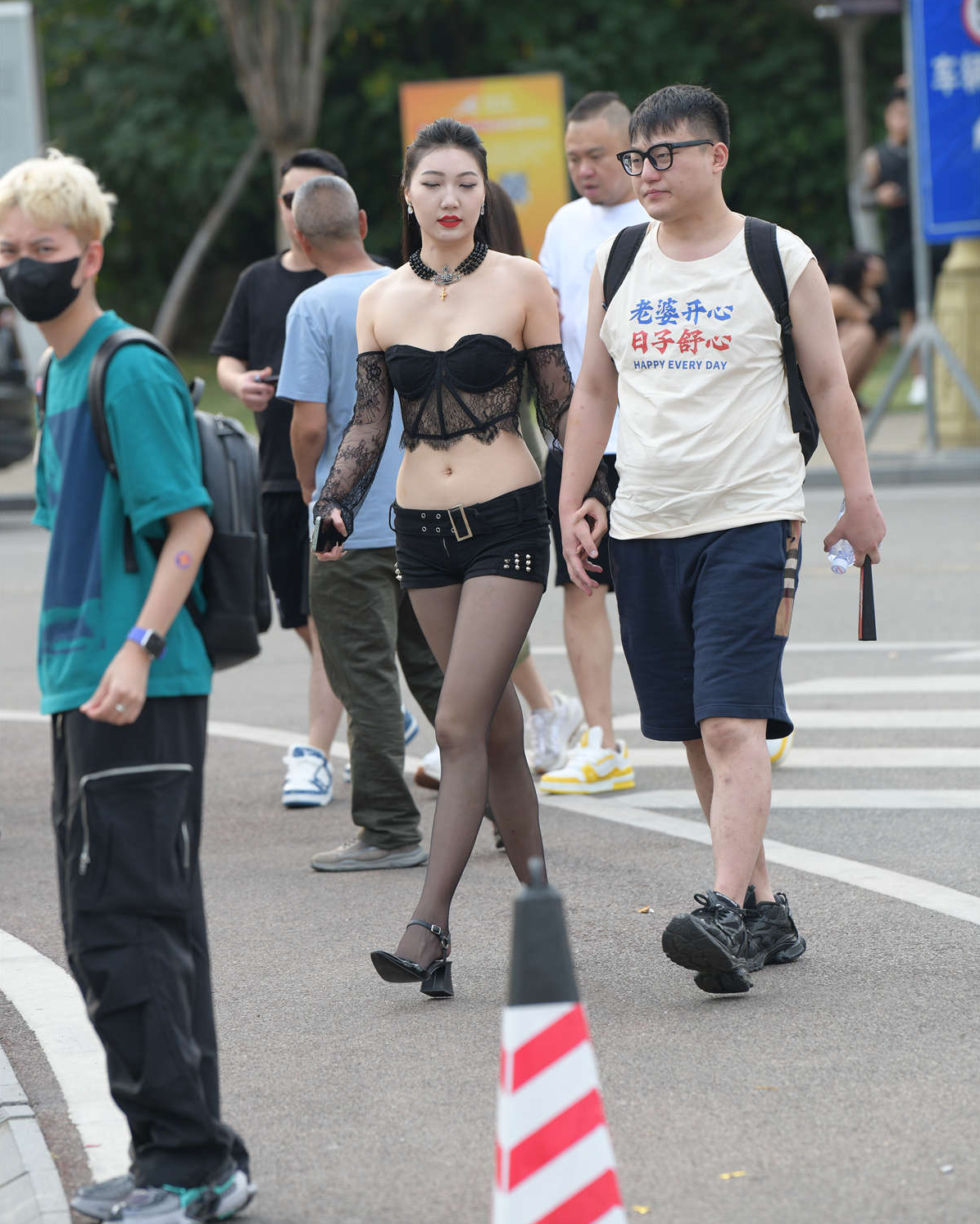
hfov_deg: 6.8
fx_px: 8194
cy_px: 518
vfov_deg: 8.5
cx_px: 490
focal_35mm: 226
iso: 400
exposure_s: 1/800
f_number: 4.5
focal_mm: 200
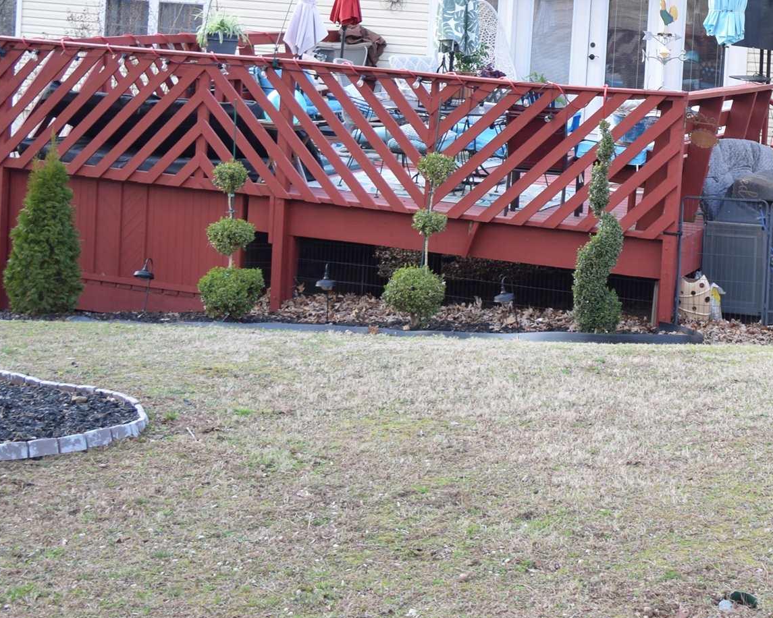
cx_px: 692
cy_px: 10
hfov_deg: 27.0
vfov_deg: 21.7
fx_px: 1556
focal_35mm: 68
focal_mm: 18
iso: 100
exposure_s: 1/80
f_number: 3.5
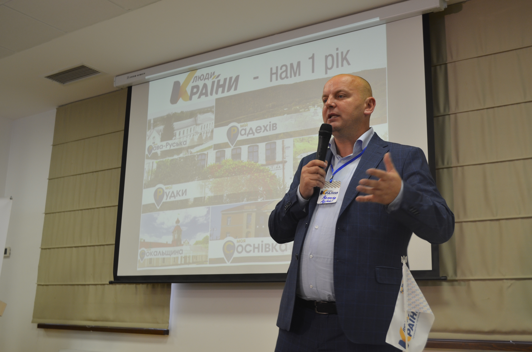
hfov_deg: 46.5
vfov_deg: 31.8
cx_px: 266
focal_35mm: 42
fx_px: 619
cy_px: 176
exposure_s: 1/30
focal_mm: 28
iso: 400
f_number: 4.5
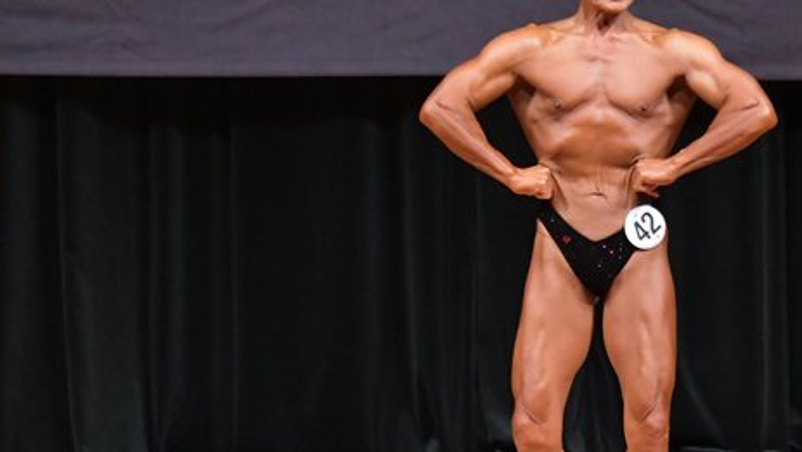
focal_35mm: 473
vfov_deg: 2.6
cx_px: 567
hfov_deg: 4.6
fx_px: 10064
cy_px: 253
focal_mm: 180
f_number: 5.6
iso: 6400
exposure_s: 1/400
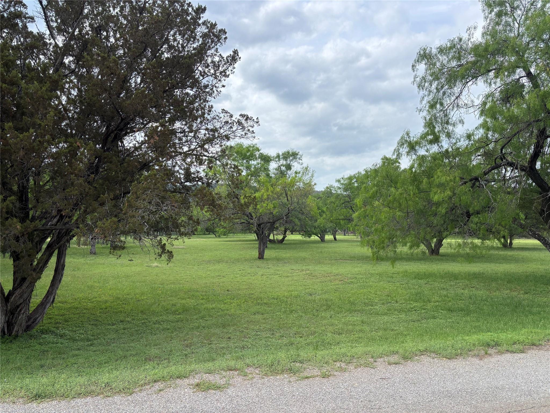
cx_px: 275
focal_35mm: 26
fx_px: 413
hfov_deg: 67.3
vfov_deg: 53.1
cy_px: 206
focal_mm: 5.96
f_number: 1.6
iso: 50
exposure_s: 1/2288
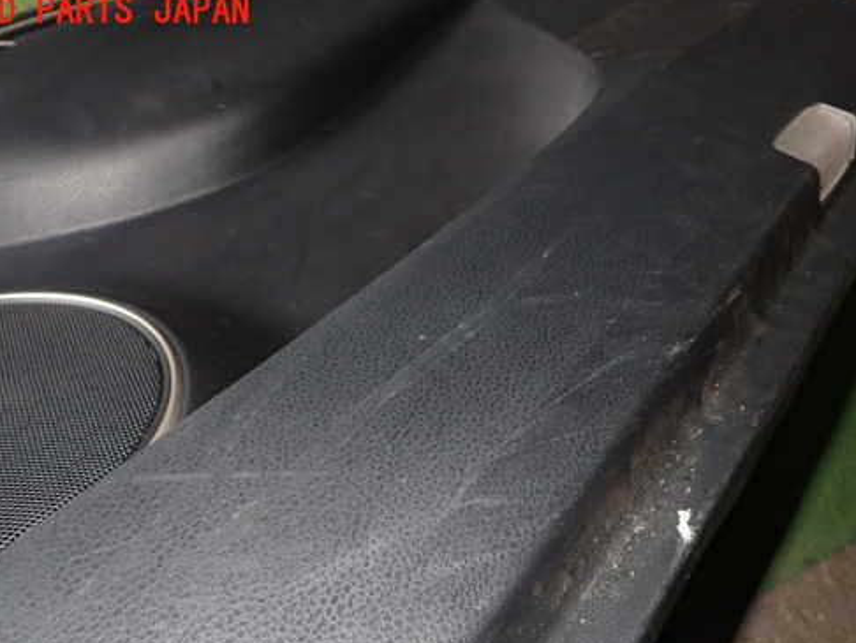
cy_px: 386
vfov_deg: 38.5
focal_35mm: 37
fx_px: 915
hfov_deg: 50.1
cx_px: 458
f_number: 6.3
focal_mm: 5.4
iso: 320
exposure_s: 1/30
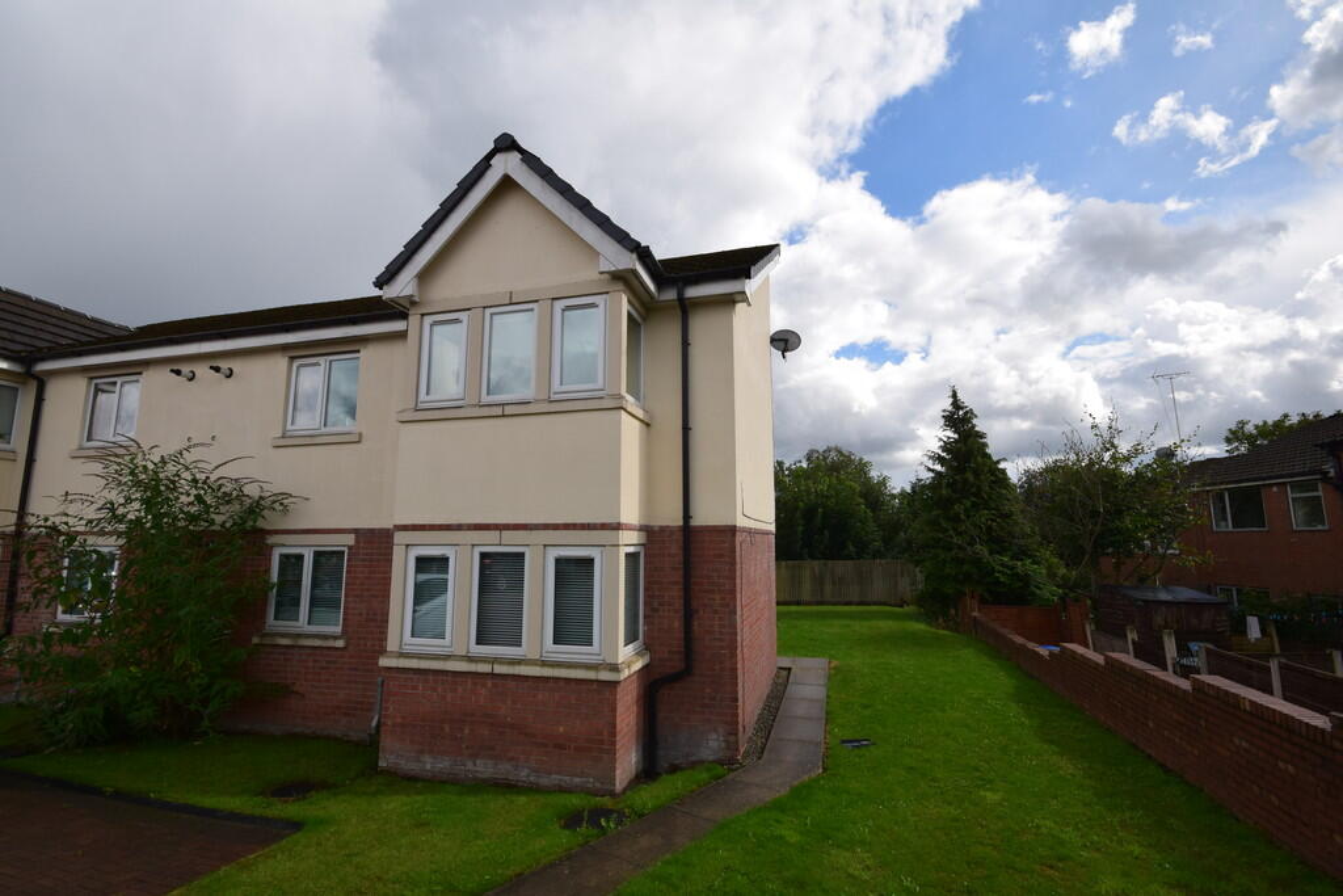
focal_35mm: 15
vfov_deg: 77.3
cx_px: 672
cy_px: 448
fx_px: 560
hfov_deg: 100.4
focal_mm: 10
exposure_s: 1/400
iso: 400
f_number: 11
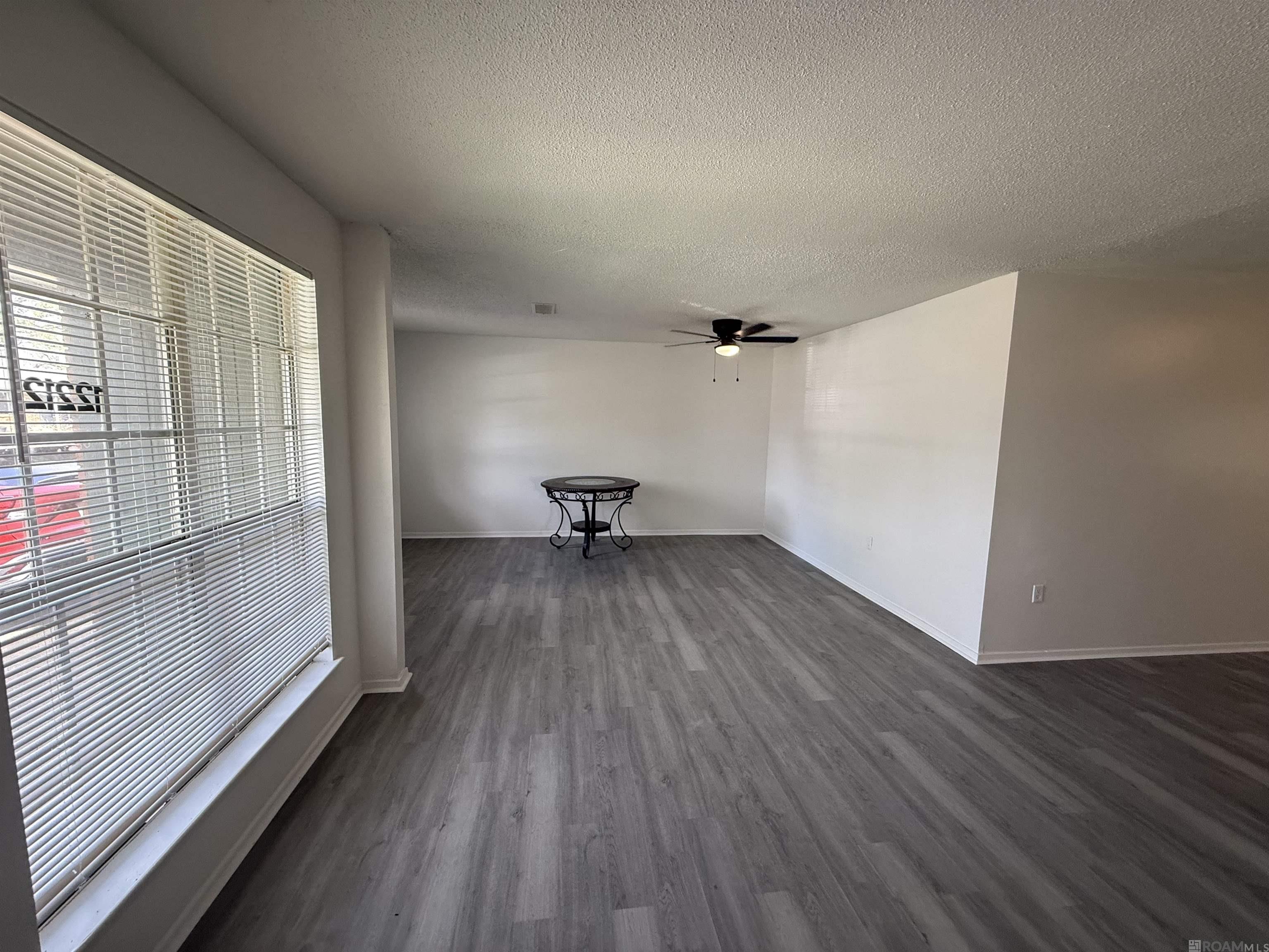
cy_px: 476
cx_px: 634
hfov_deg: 102.1
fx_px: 513
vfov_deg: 85.7
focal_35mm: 14
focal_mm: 2.22
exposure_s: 1/99
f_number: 2.2
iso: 200
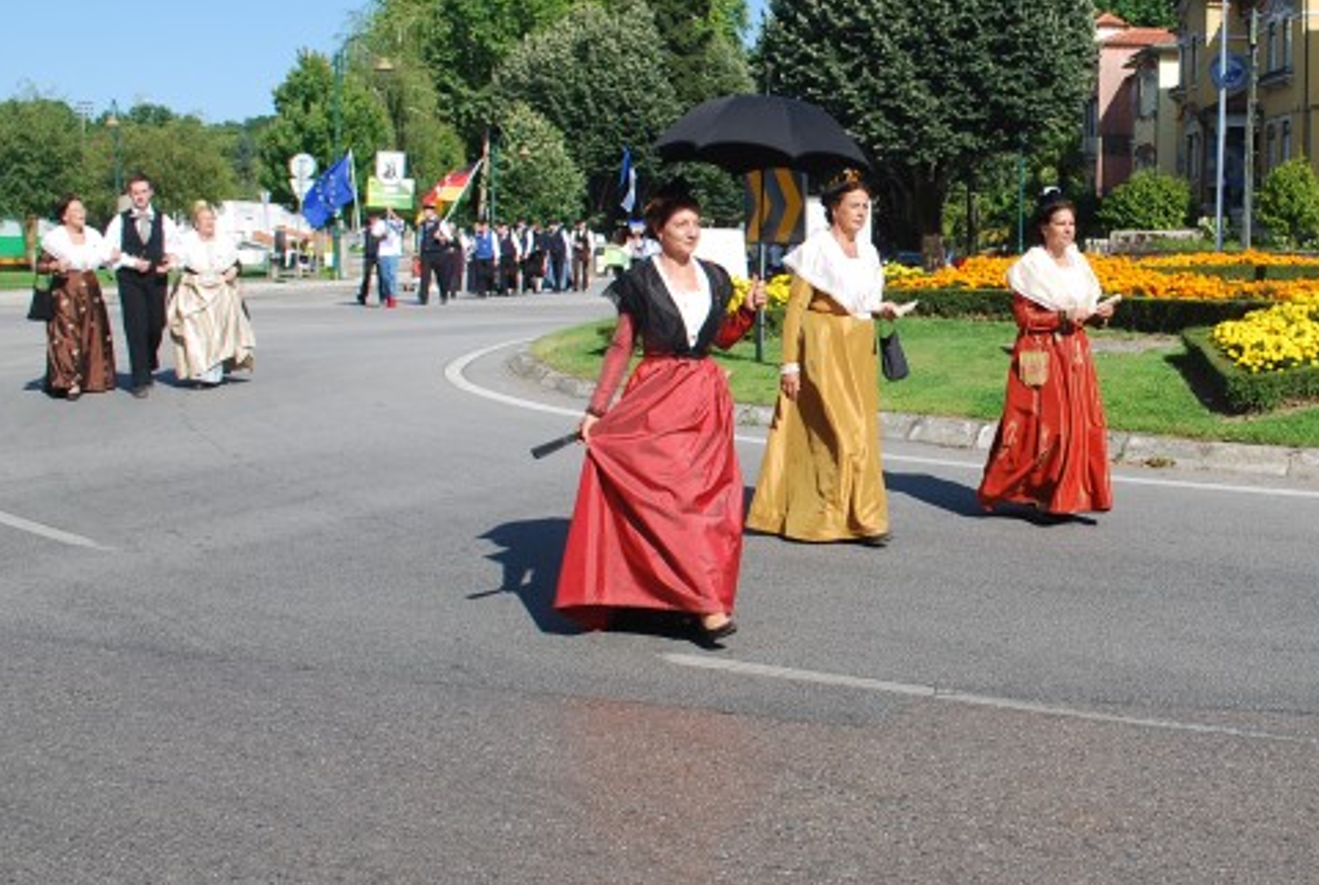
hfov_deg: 38.4
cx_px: 1003
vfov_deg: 27.1
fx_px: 1835
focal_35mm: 50
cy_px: 370
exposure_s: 1/250
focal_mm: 20
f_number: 8
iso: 100
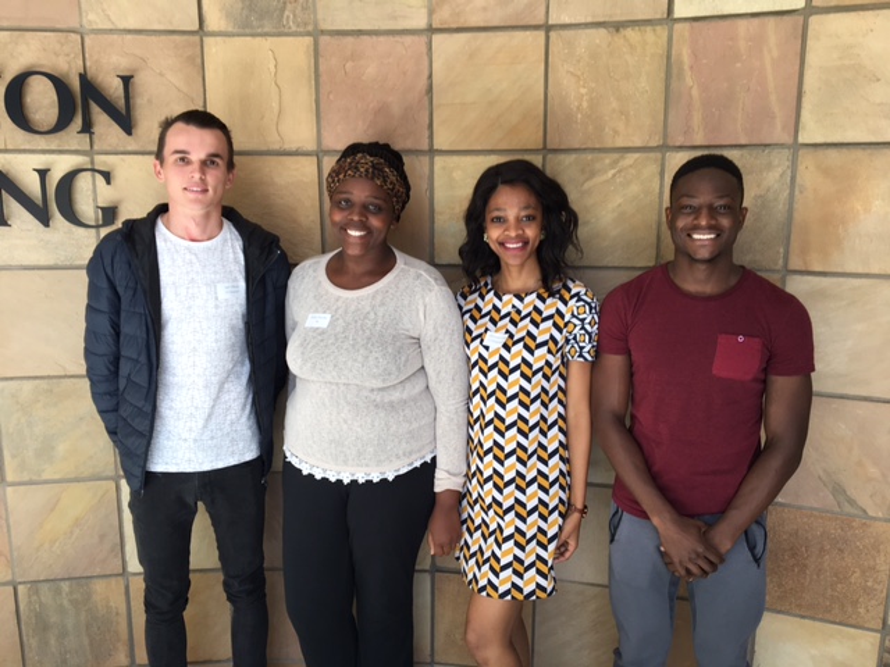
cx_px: 445
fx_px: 746
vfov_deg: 48.2
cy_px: 334
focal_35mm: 29
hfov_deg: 61.7
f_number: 2.2
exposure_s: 1/50
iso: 25
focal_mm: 4.15
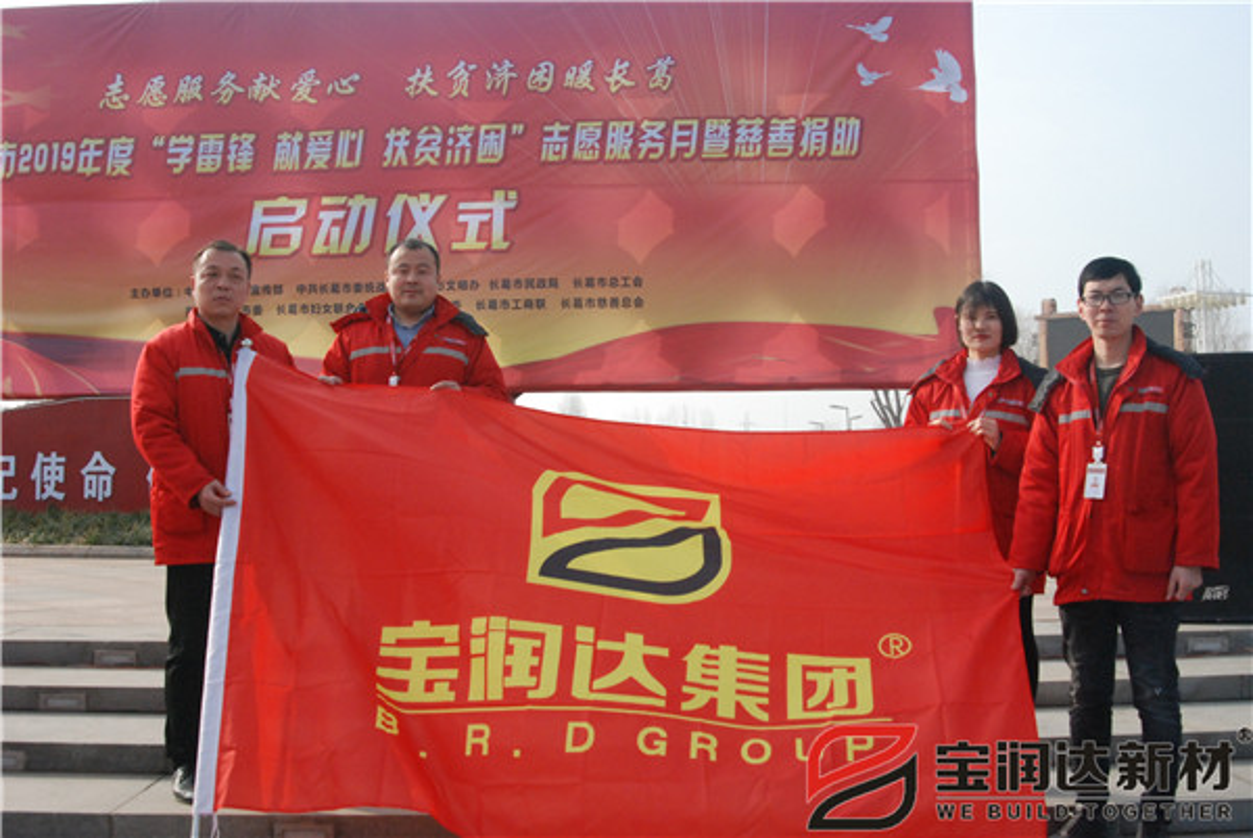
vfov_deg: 31.9
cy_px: 419
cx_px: 626
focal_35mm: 42
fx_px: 1463
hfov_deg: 46.4
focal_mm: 28
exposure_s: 1/640
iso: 1000
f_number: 13
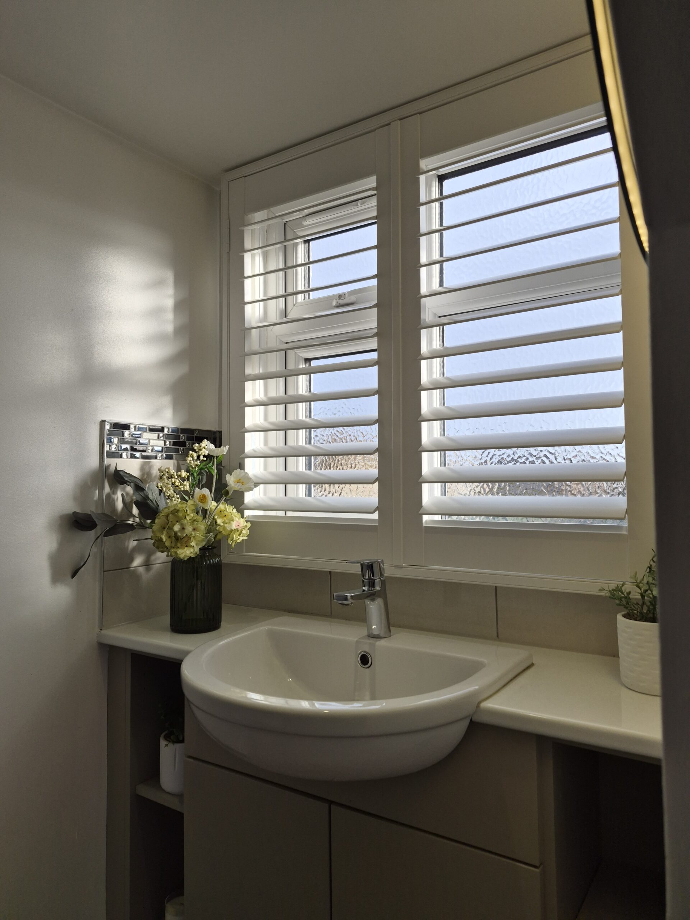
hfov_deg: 58.9
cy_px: 460
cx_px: 345
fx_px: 611
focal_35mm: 23
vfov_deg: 73.9
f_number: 1.8
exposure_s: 1/1696
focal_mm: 5.4
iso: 80
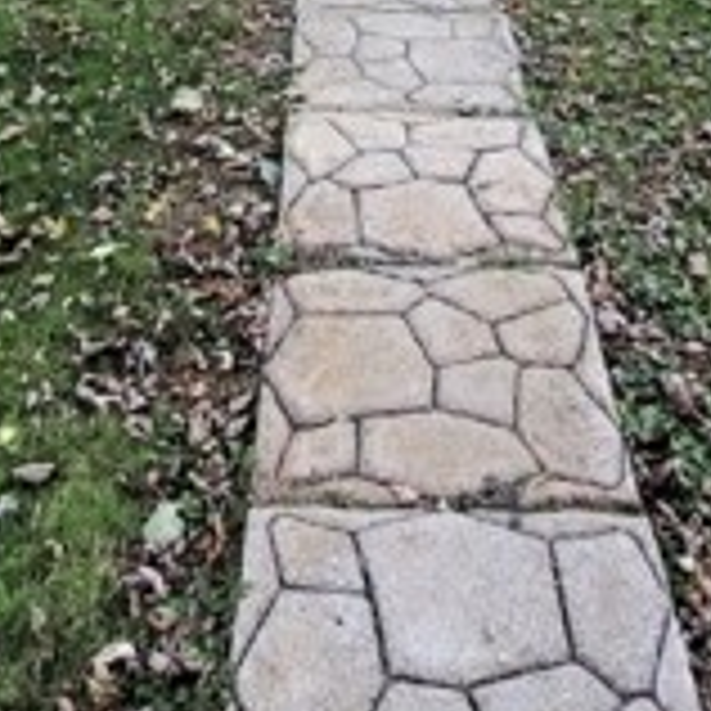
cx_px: 364
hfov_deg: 30.6
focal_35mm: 56
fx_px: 1301
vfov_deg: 24.2
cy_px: -346
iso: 40
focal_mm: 1.74
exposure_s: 1/179
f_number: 2.2
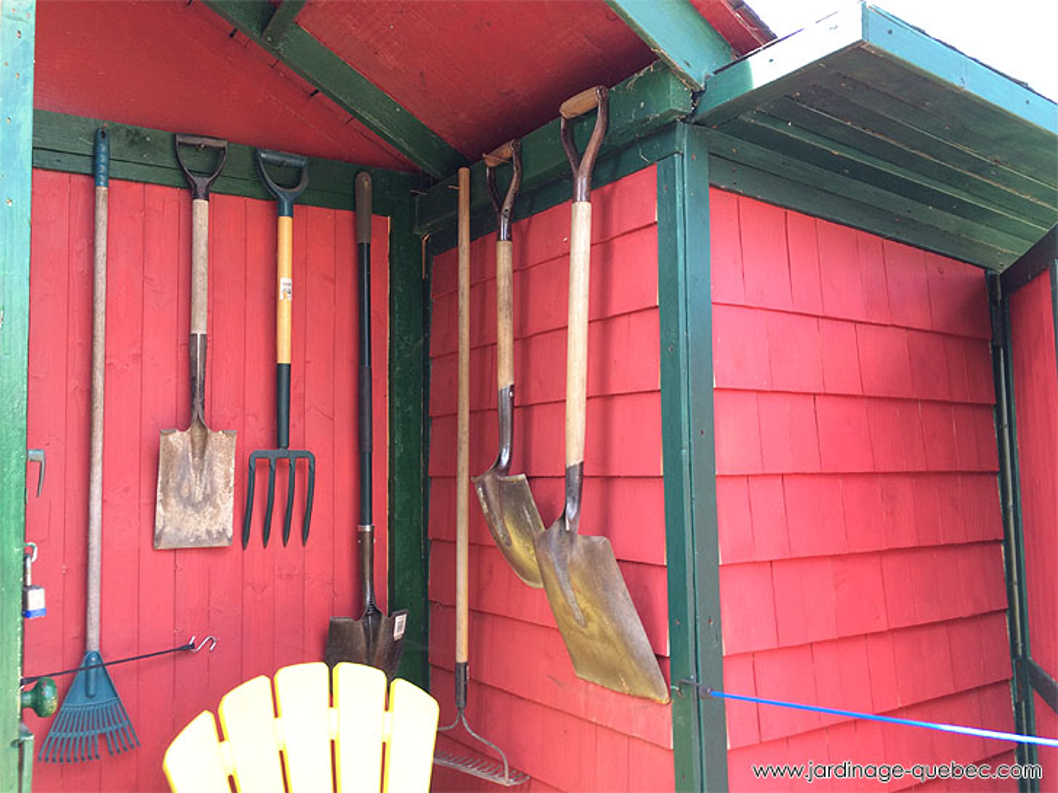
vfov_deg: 48.2
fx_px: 886
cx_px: 529
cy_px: 396
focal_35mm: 29
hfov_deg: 61.7
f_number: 2.2
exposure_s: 1/60
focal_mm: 4.15
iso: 32
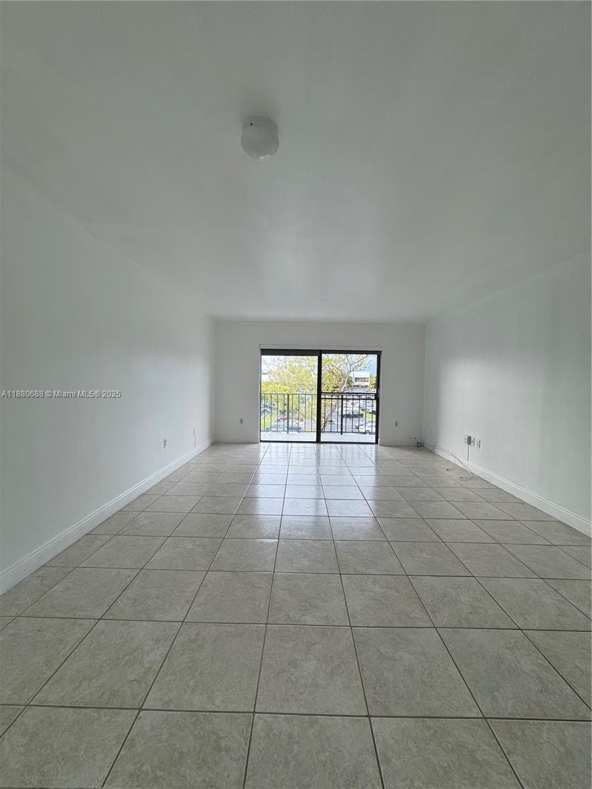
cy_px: 394
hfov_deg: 85.7
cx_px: 296
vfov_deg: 102.1
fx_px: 319
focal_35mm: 14
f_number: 2.2
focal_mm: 2.22
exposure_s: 1/135
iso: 40
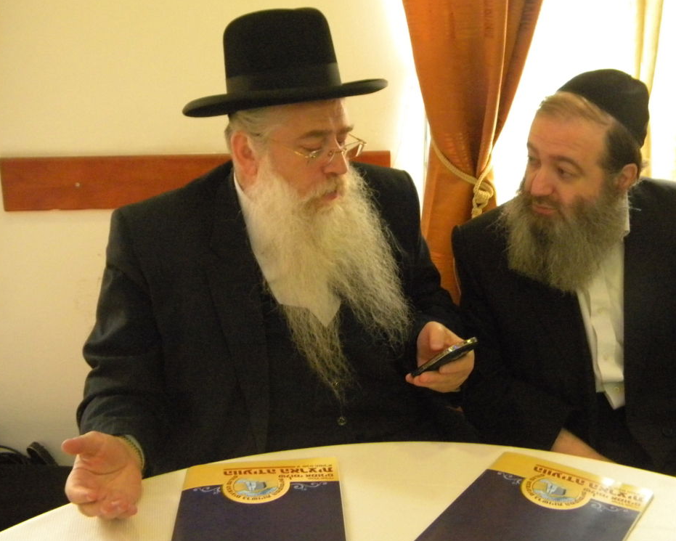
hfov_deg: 42.0
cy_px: 266
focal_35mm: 44
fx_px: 880
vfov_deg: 34.2
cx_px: 363
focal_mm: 7.3
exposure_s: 1/110
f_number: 3.8
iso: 800
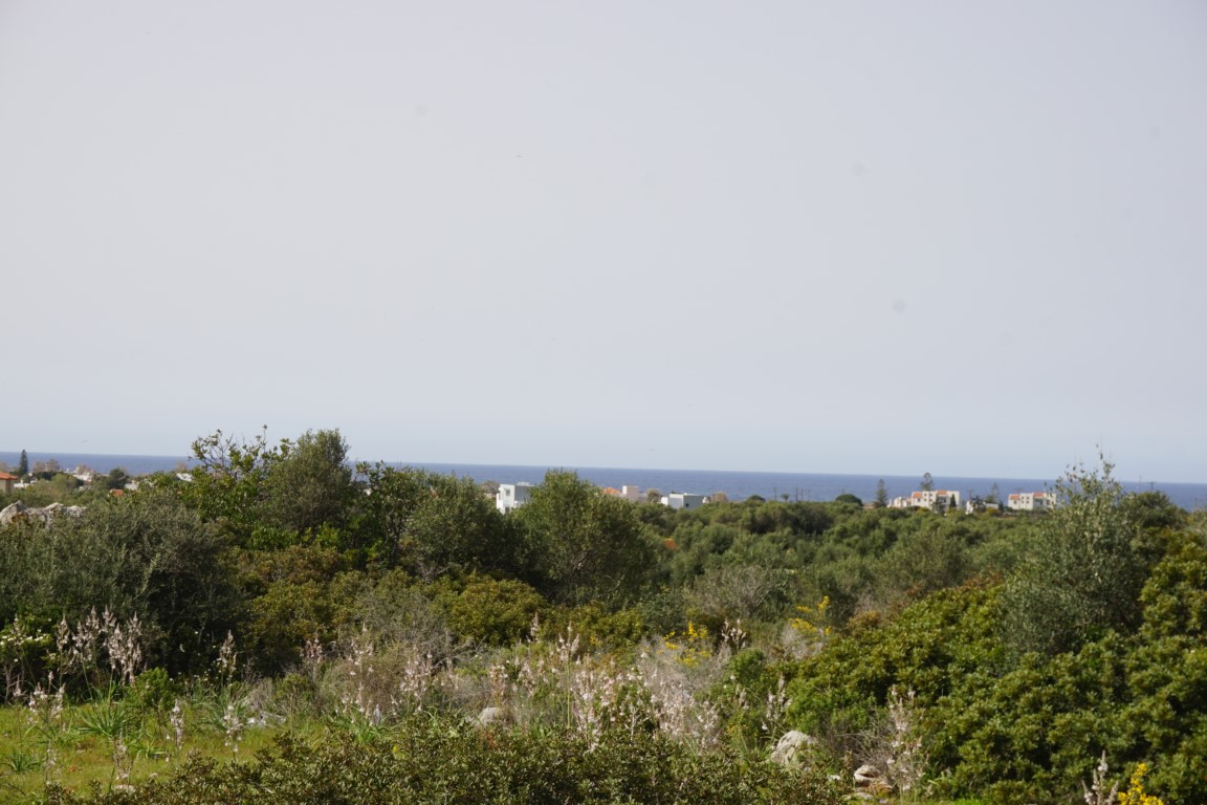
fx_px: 2464
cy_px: 402
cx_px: 604
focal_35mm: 74
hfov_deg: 27.5
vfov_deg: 18.5
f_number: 11
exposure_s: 1/160
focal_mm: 49
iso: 100
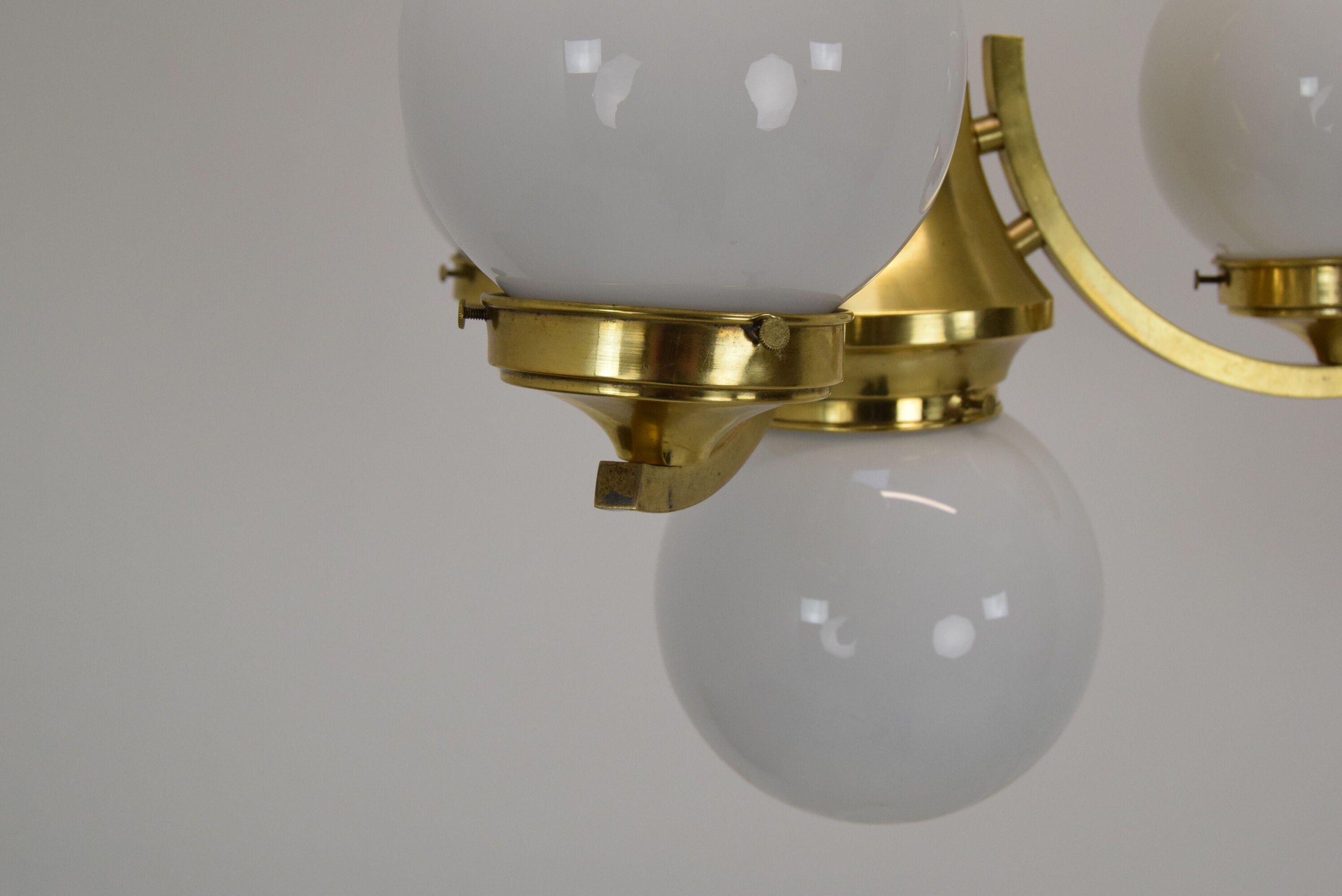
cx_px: 671
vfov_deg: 29.0
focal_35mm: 46
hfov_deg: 42.3
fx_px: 1735
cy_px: 448
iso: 1600
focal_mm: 31
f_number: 10
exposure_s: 1/400
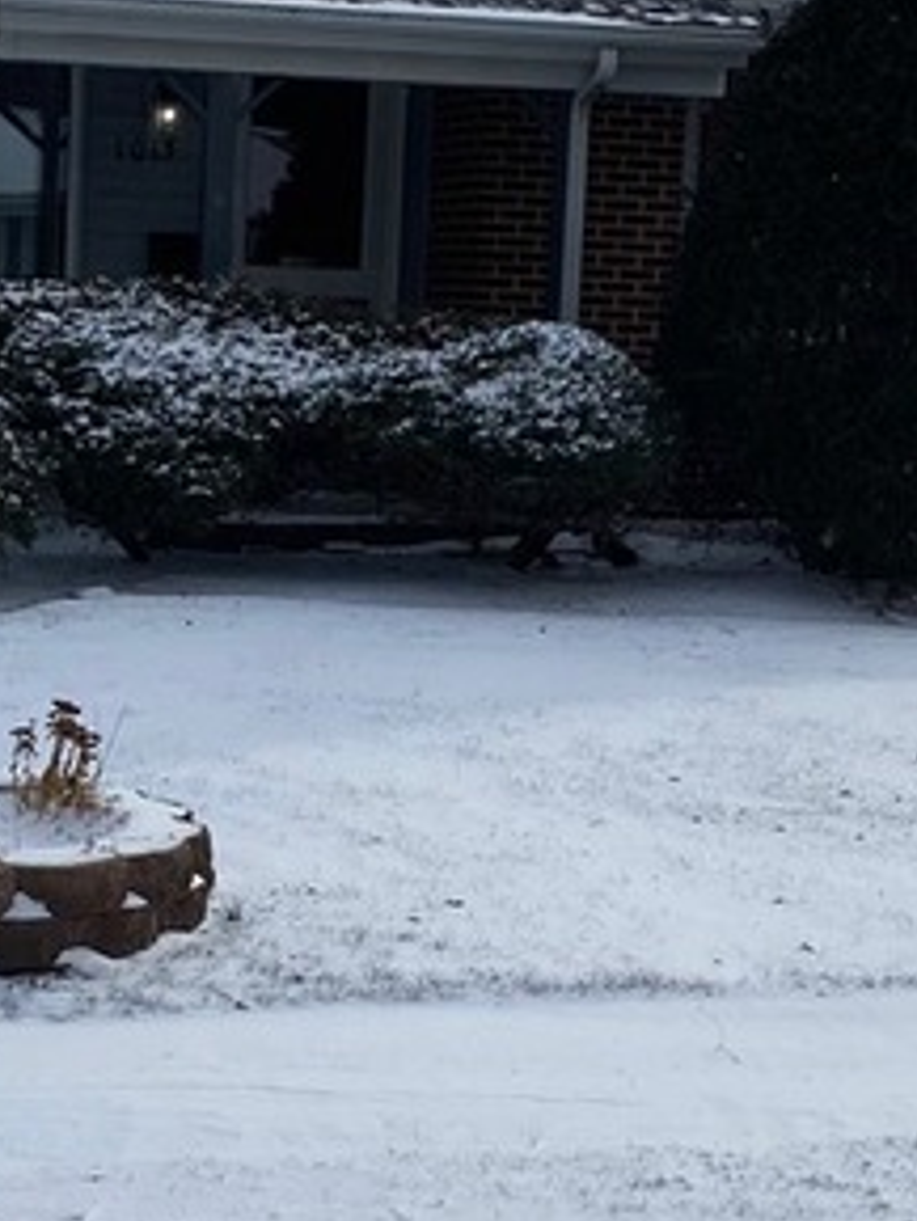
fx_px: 3424
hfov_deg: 15.2
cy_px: 714
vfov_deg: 20.2
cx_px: 194
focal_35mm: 97
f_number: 1.8
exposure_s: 1/3846
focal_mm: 4.25
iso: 32
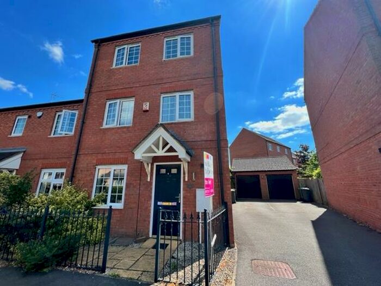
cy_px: 143
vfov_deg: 89.9
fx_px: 143
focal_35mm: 13
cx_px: 190
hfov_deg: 106.2
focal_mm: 1.57
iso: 32
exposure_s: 1/821
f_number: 1.8
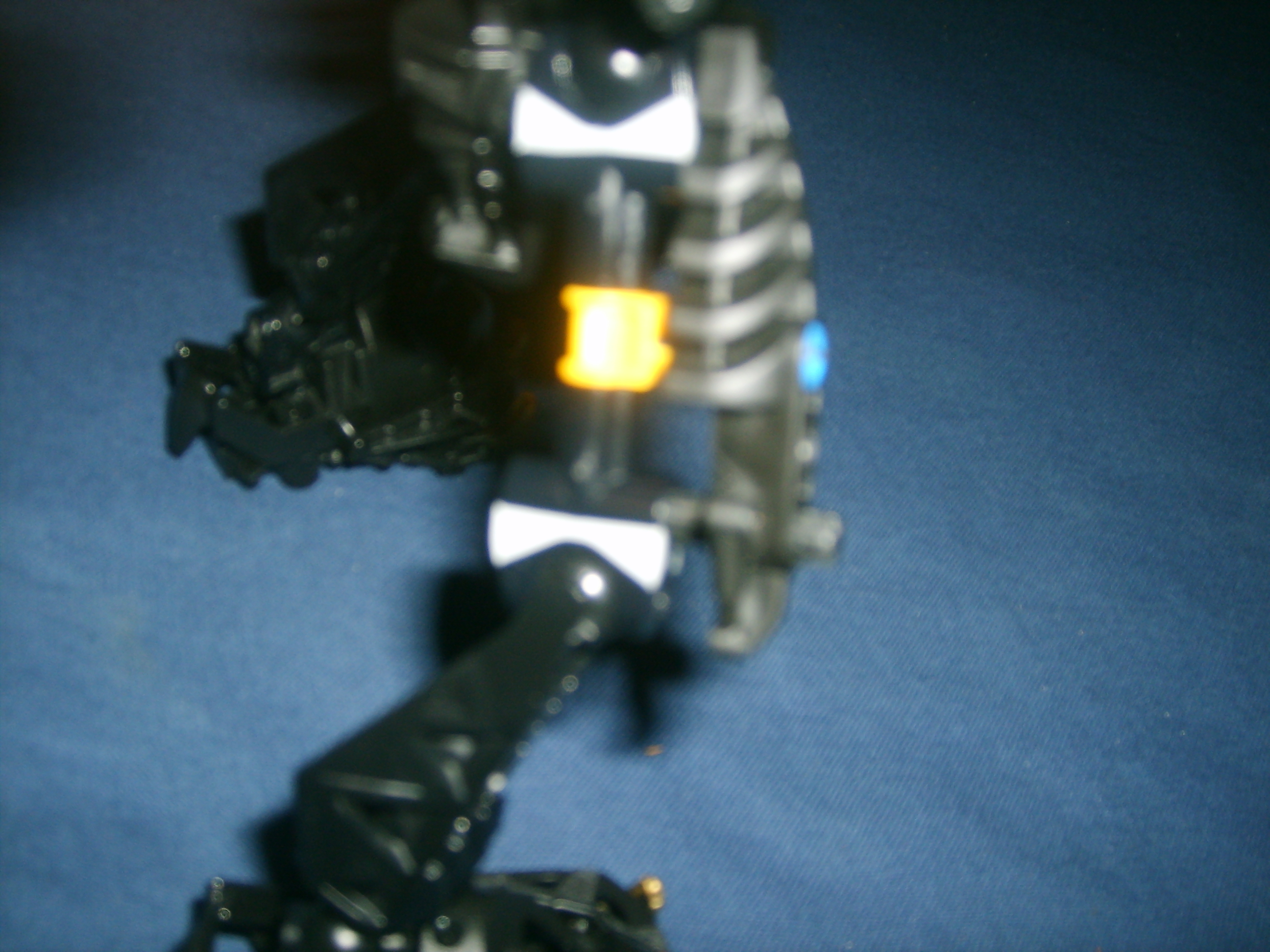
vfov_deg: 40.7
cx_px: 635
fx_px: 1284
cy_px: 476
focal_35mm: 35
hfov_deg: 52.6
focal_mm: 5.8
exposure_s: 1/30
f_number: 2.8
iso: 100
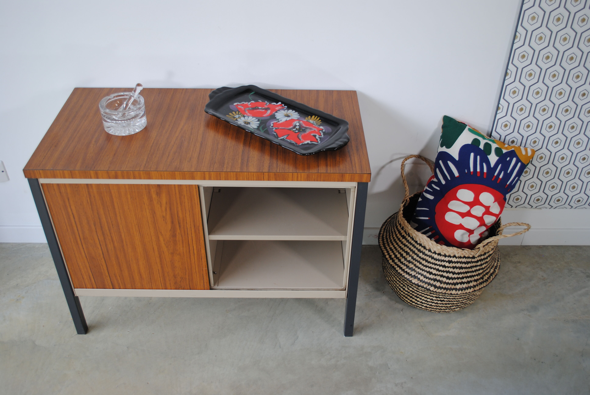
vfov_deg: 37.0
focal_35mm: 36
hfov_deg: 53.1
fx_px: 591
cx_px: 295
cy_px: 198
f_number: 4
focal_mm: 24
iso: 100
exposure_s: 1/50
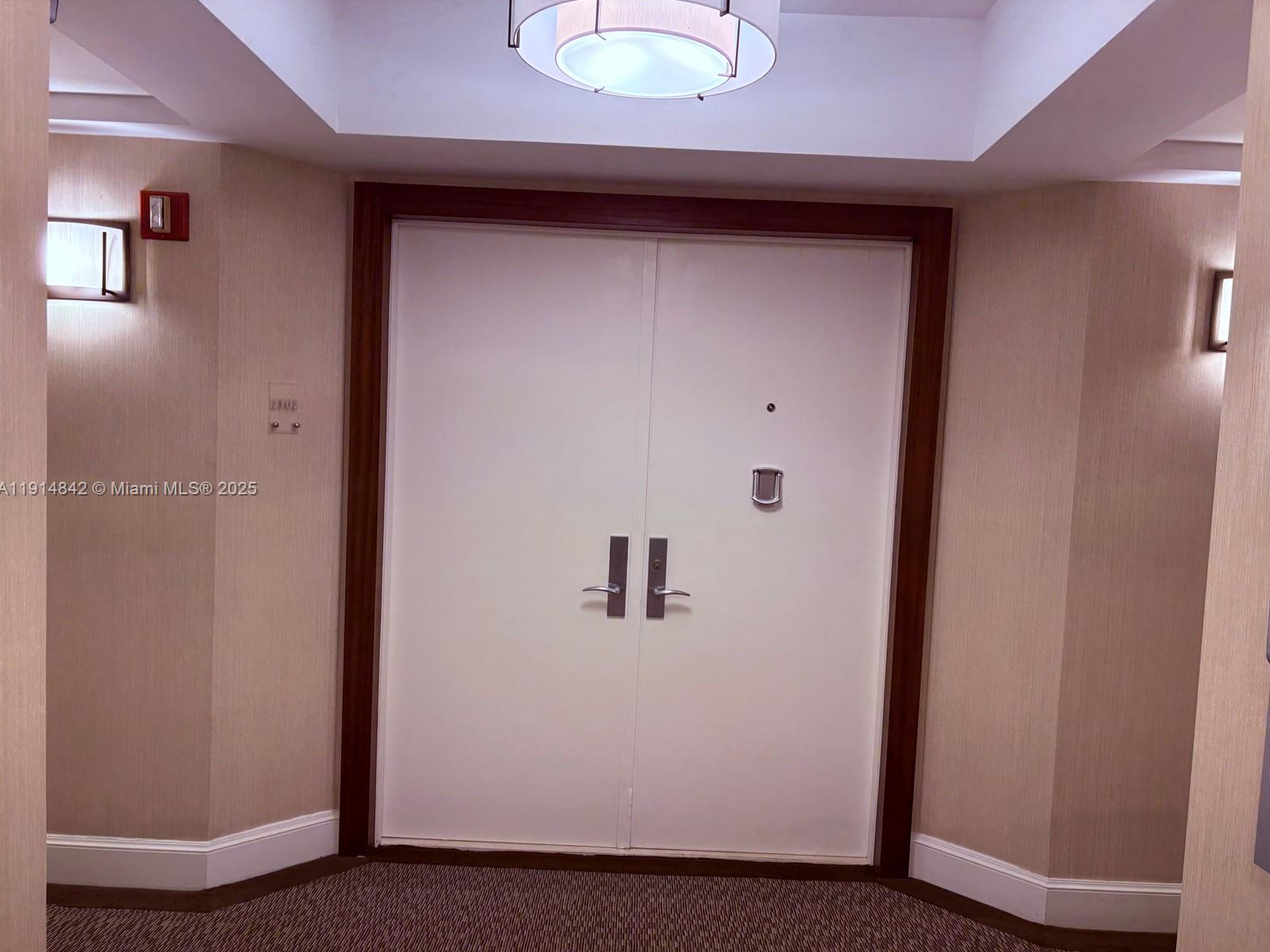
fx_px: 991
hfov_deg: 65.3
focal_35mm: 27
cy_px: 490
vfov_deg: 51.4
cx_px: 653
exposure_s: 1/60
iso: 125
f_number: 1.6
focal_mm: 5.96
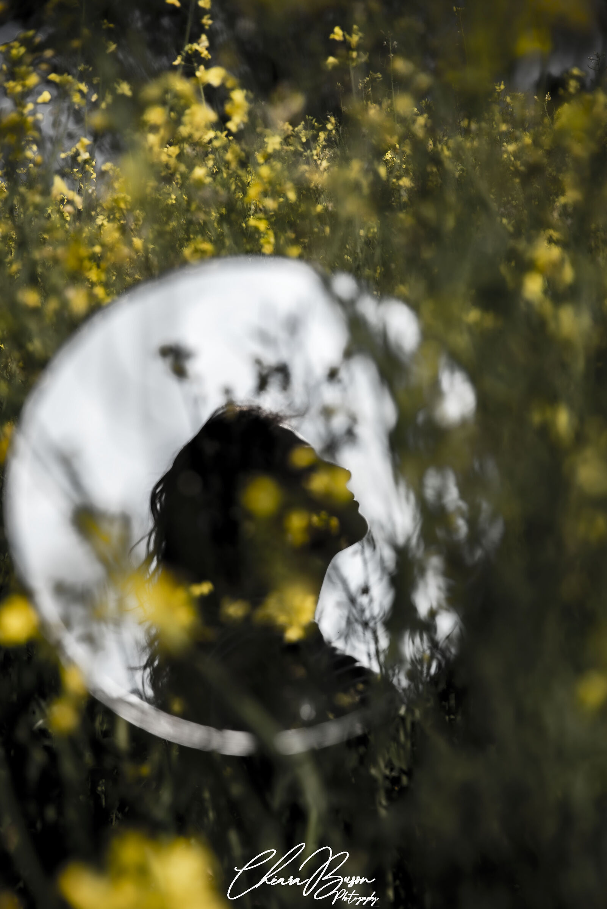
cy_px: 454
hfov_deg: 13.1
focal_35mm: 105
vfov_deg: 19.4
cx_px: 304
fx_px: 2653
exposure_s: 1/1250
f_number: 5.6
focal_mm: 105
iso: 100
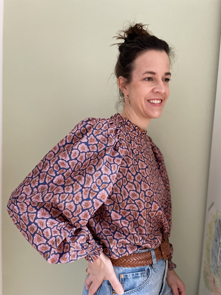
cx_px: 110
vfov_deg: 67.3
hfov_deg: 53.1
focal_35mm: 26
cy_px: 148
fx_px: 221
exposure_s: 1/40
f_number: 1.6
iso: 500
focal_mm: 4.2
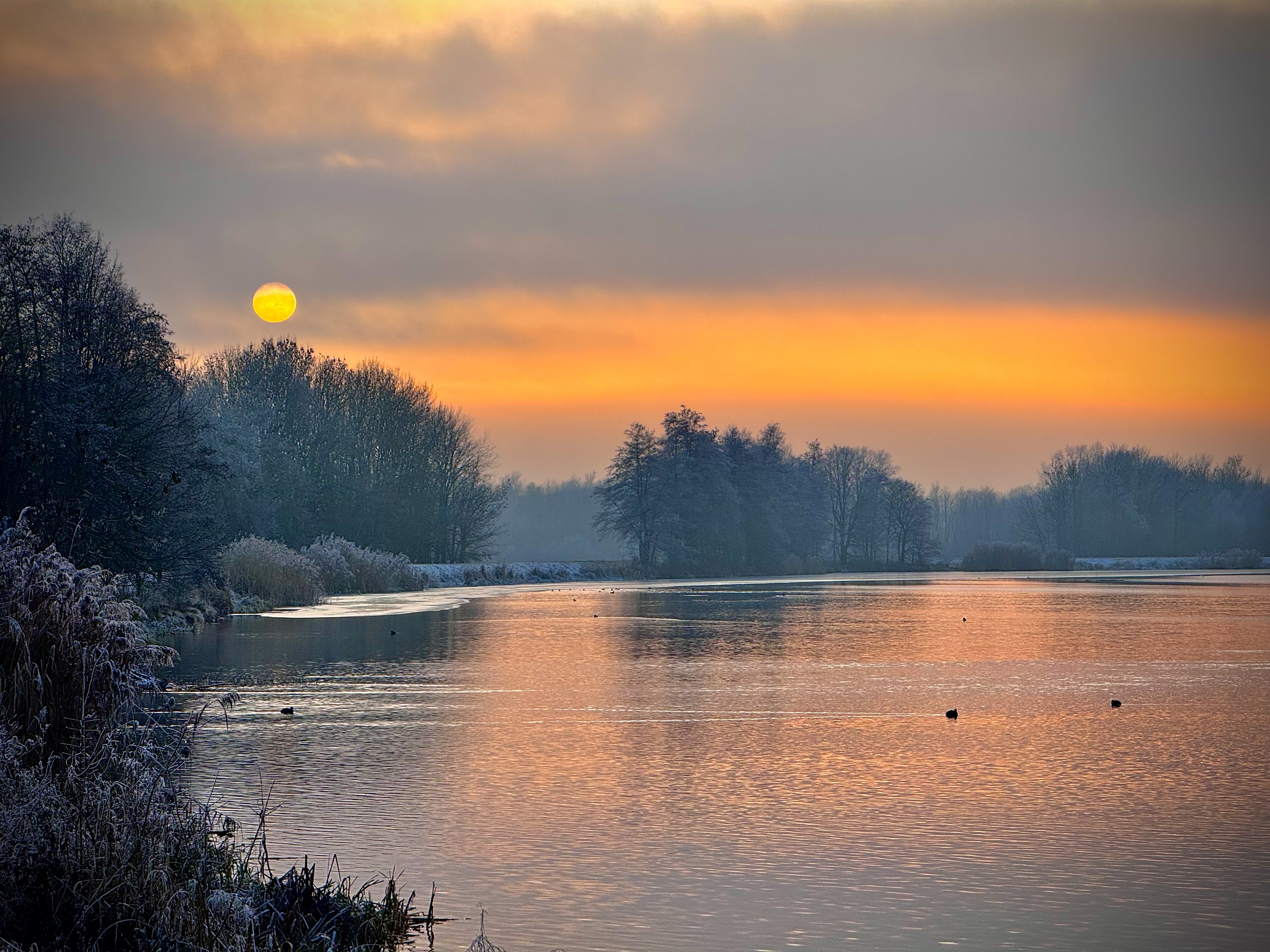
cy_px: 476
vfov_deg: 12.3
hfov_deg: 16.4
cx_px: 635
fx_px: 4403
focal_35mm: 120
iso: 50
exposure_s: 1/611
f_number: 2.8
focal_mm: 15.66
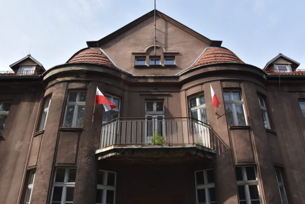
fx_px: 229
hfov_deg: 67.4
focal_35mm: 27
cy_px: 102
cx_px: 152
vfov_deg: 48.0
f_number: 7.1
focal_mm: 18
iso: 100
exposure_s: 1/200
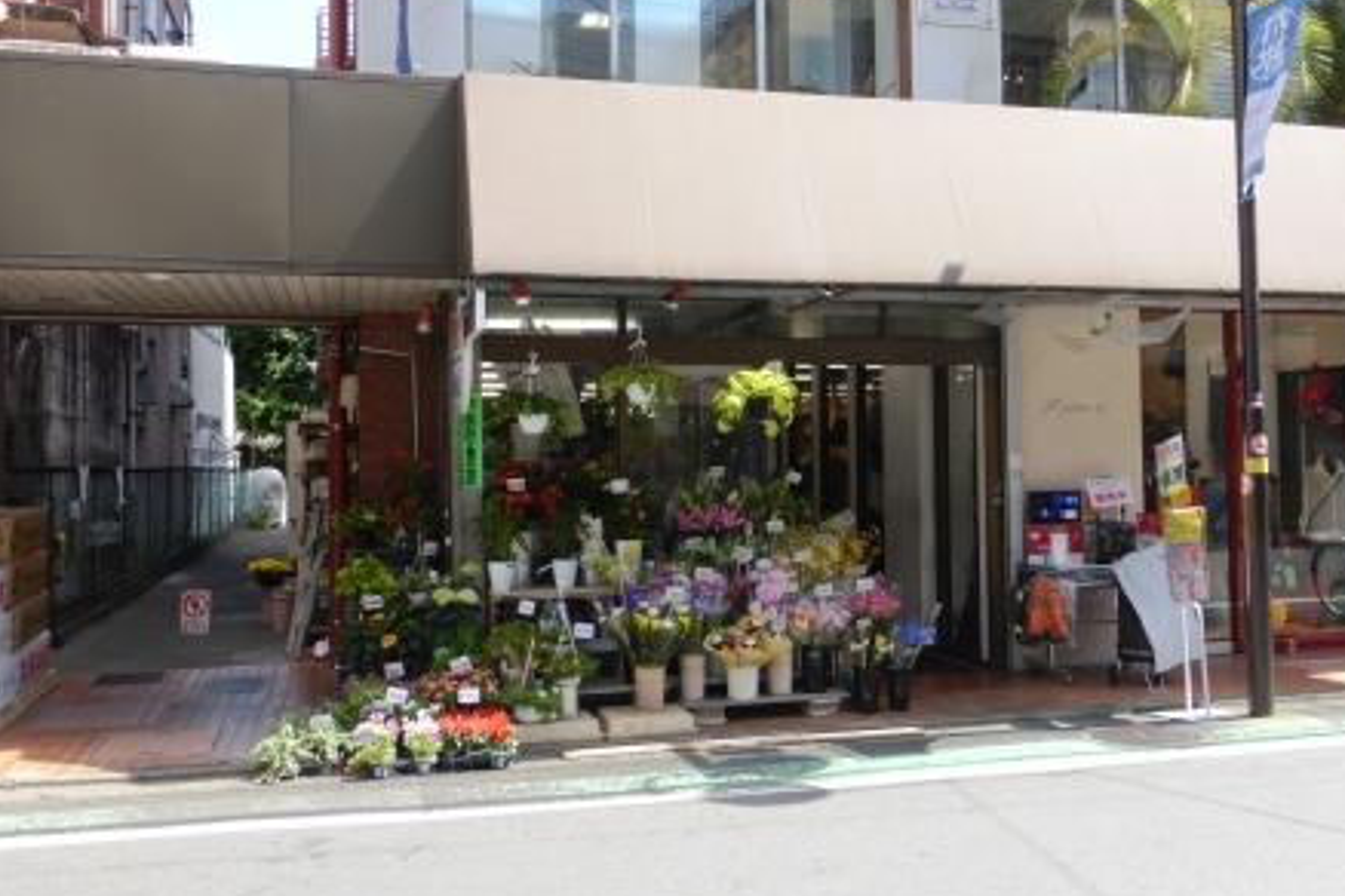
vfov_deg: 40.0
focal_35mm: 33
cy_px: 423
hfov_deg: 57.2
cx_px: 679
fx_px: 1233
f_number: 3.6
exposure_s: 1/250
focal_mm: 5.4
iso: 100
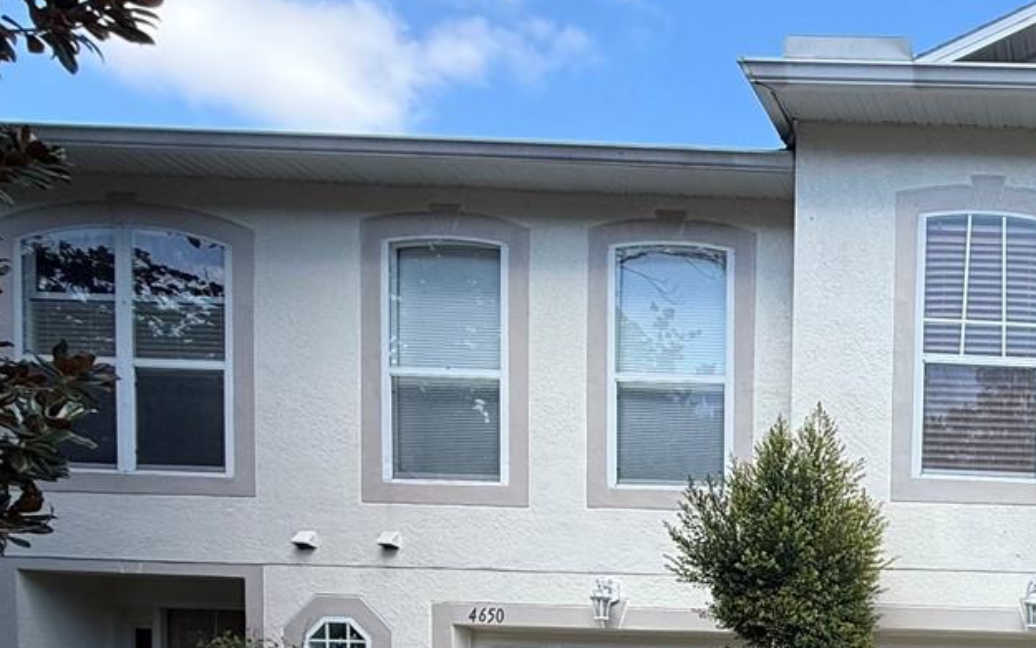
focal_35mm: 38
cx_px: 1134
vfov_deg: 28.9
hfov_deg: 41.4
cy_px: 787
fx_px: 1073
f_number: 2.2
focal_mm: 2.22
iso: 50
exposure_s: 1/436
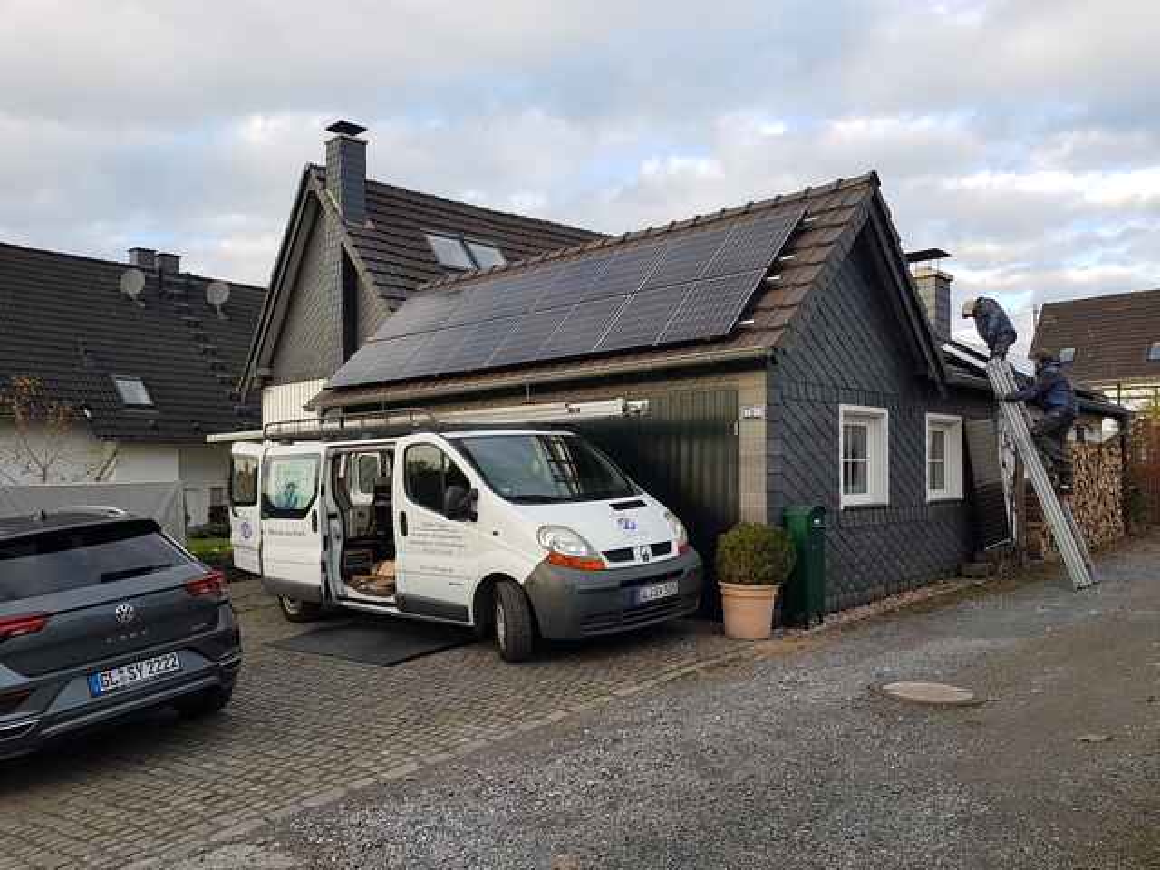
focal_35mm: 26
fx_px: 871
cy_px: 435
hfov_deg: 67.3
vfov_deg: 53.1
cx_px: 580
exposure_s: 1/408
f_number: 1.7
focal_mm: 4.2
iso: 40
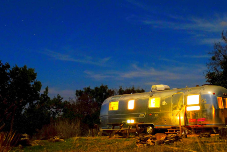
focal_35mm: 60
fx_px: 378
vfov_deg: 22.6
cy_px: 75
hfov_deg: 33.4
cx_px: 123
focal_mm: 35.5
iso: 1600
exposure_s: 4
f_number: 5
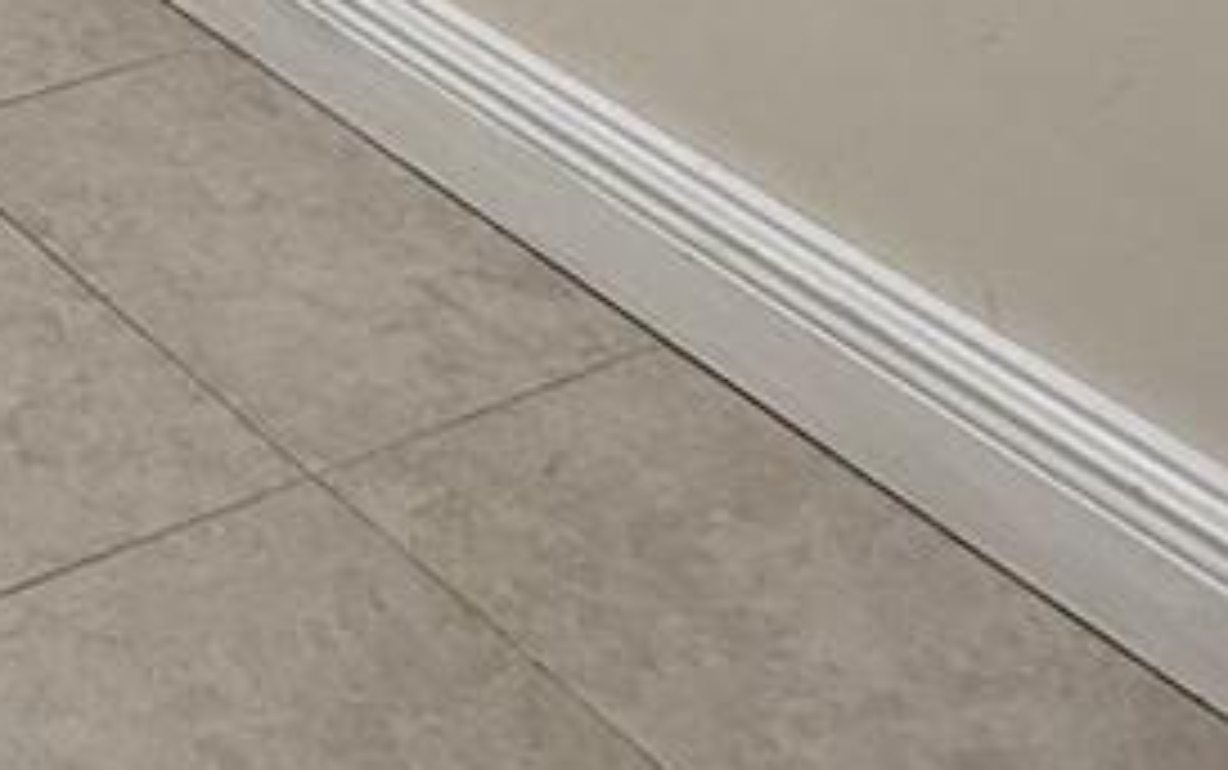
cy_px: -1063
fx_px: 2913
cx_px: -603
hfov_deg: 20.5
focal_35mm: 87
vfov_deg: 12.1
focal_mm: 2.22
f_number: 2.2
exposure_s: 1/120
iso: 80
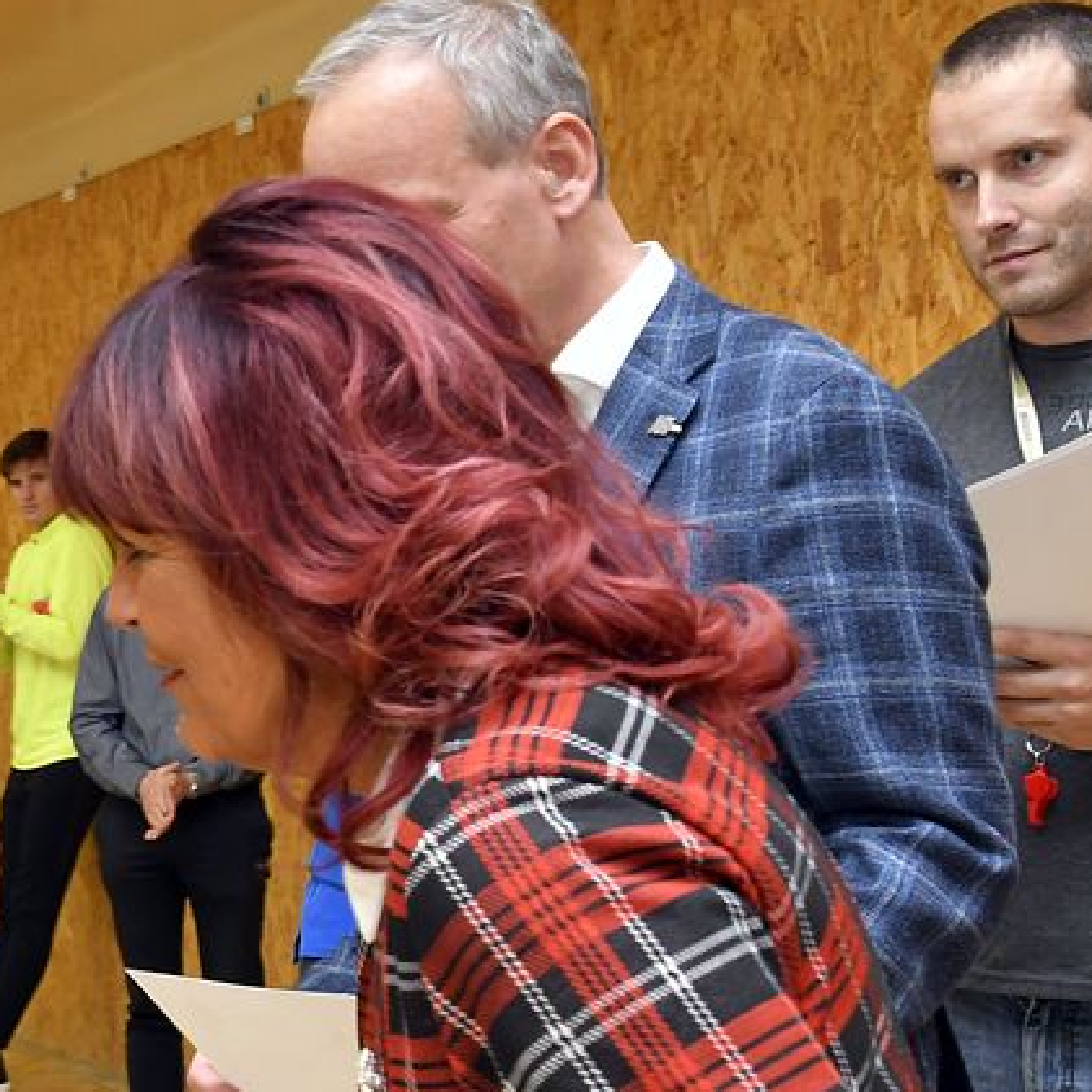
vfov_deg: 21.5
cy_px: 822
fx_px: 2855
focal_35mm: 80
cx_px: -135
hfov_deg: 20.5
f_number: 5.6
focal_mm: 22
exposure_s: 1/100
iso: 1000
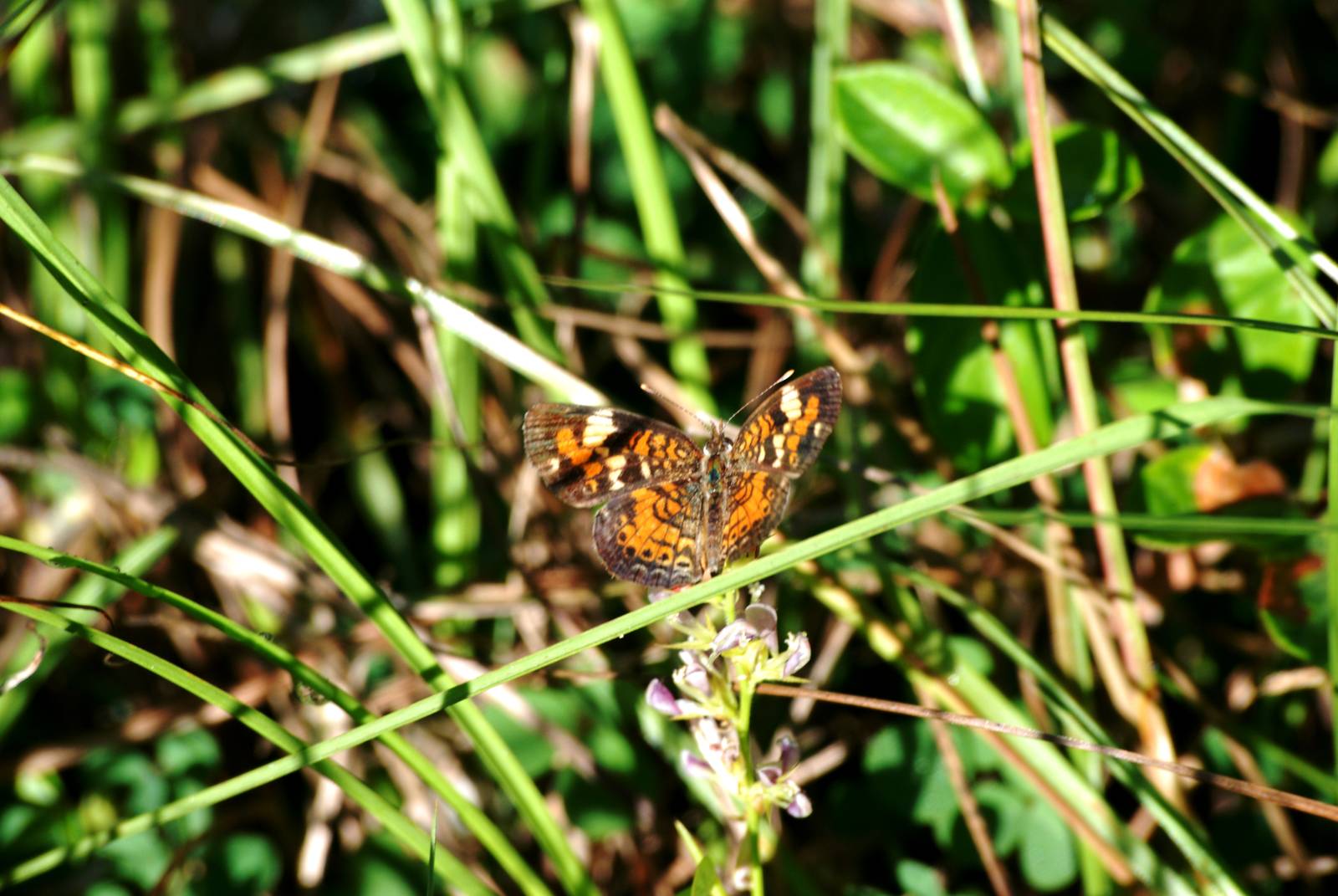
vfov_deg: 3.1
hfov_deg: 4.6
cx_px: 669
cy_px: 448
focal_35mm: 450
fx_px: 16745
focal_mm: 300
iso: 400
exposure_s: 1/160
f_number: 11
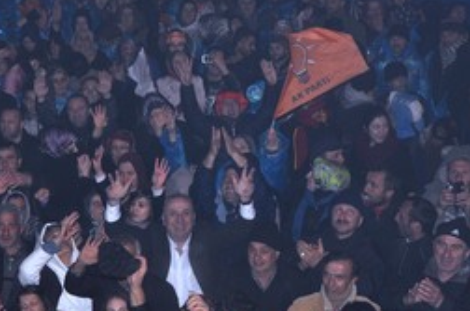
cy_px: 210
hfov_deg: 25.9
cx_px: 162
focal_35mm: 78
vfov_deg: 17.4
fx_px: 1016
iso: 200
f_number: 4.2
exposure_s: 1/60
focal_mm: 28
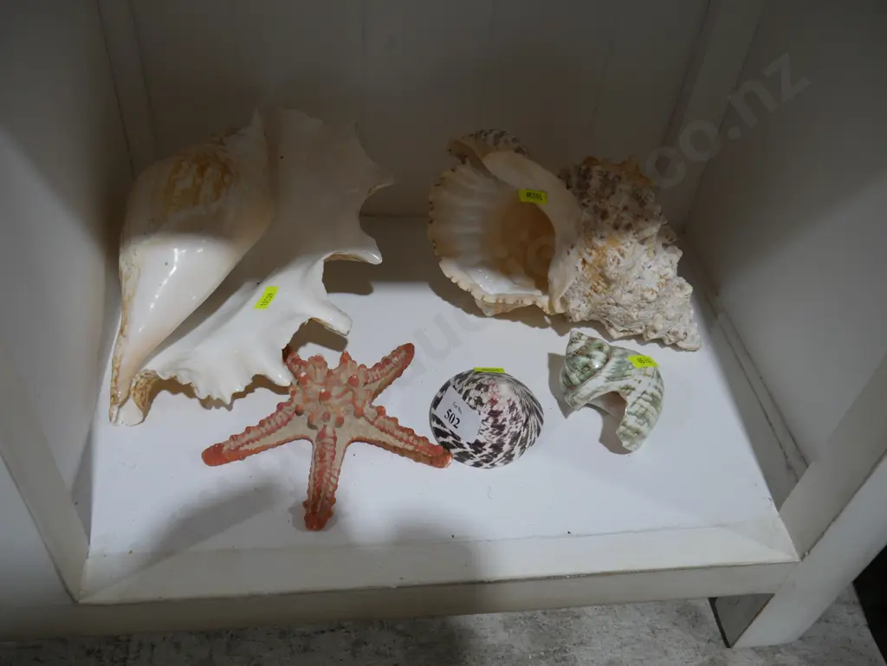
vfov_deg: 46.8
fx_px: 769
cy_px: 333
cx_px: 444
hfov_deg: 59.9
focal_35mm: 30
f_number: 3.6
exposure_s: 1/100
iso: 200
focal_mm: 15
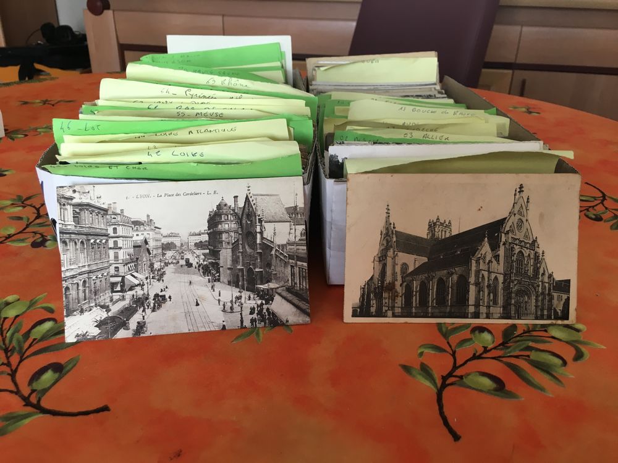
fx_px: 518
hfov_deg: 61.7
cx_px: 309
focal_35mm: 29
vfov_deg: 48.2
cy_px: 232
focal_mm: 4.15
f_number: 2.2
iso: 80
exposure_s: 1/33
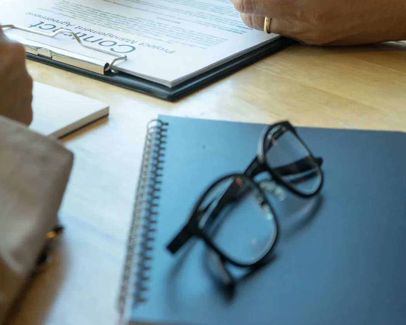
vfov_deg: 18.1
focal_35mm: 83
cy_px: 15
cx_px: 86
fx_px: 998
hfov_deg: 22.7
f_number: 4.5
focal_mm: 36
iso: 320
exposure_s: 1/100
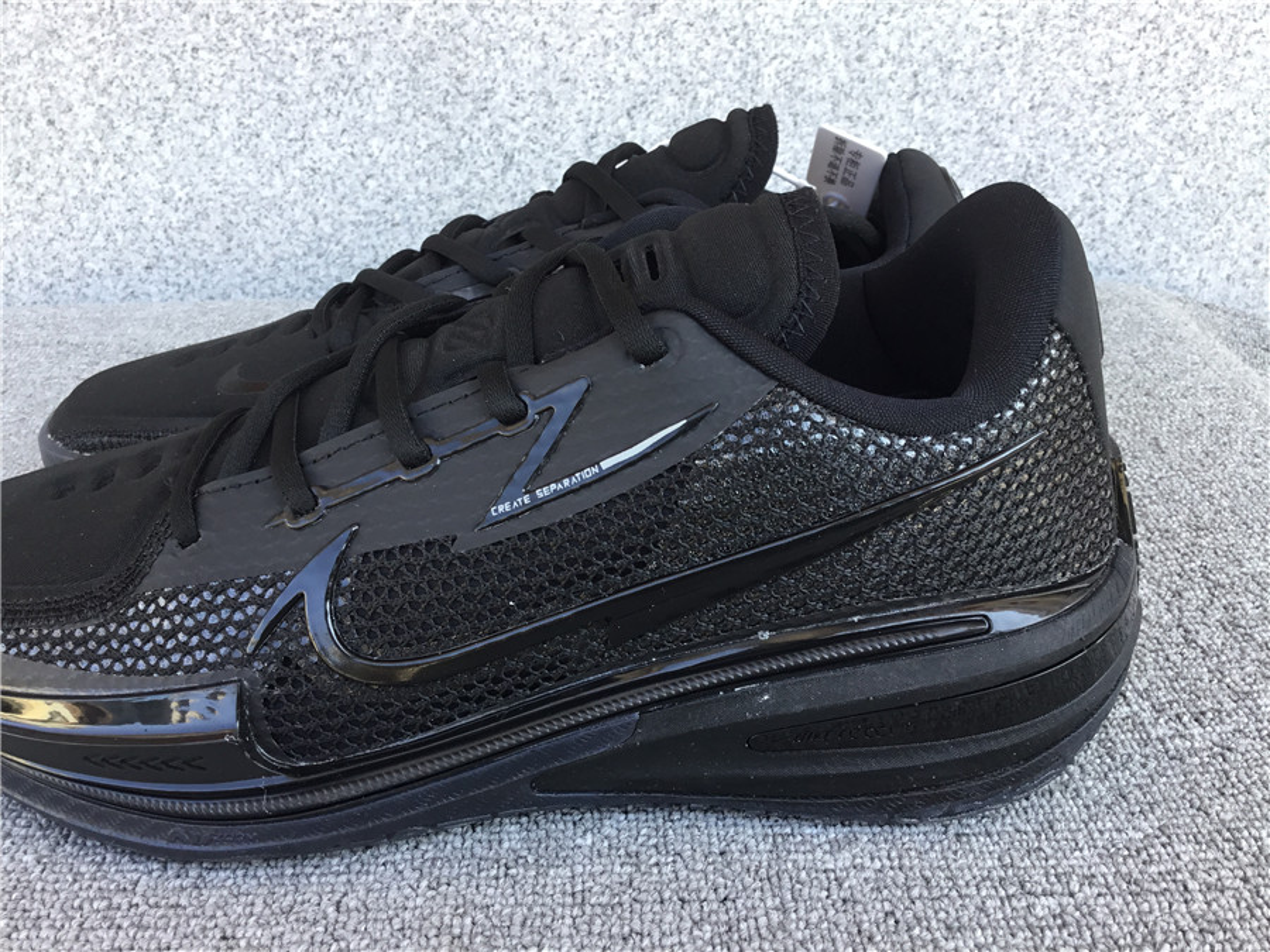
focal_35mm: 31
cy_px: 476
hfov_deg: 58.4
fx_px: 1137
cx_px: 635
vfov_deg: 45.4
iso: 32
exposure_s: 1/100
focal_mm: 3.3
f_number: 2.4
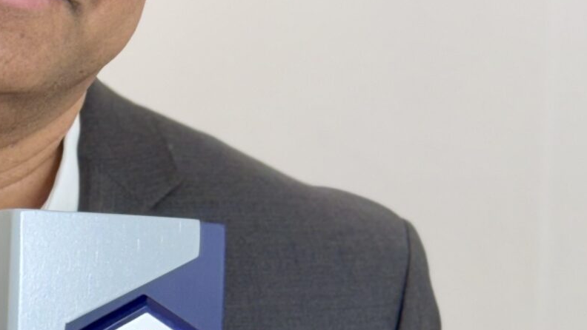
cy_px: 311
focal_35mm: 169
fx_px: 2631
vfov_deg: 7.2
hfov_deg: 12.5
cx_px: -92
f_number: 1.78
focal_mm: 6.76
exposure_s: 1/50
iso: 64
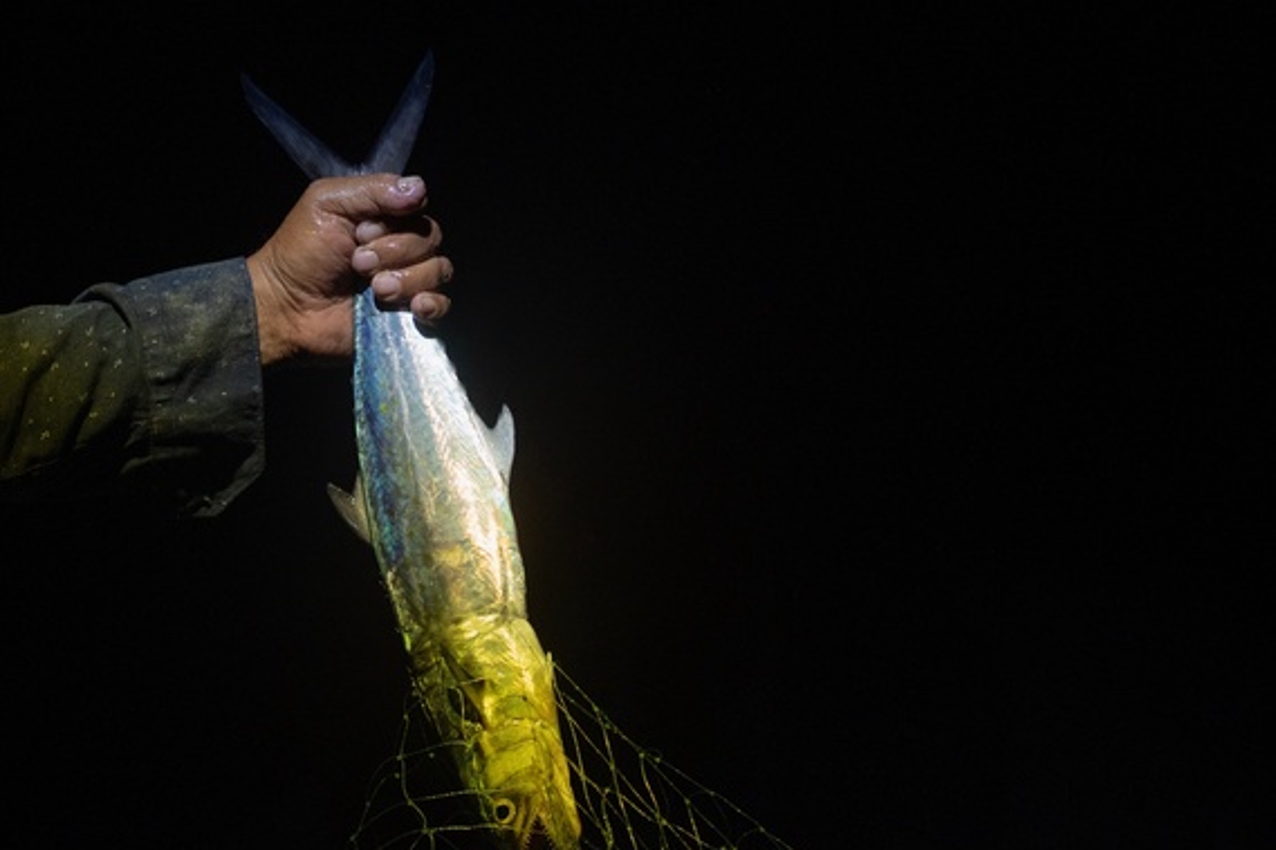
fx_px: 2232
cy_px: 544
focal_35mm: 63
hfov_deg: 31.9
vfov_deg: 21.5
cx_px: 561
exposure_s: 1/1000
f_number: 1.8
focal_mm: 35
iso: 1250
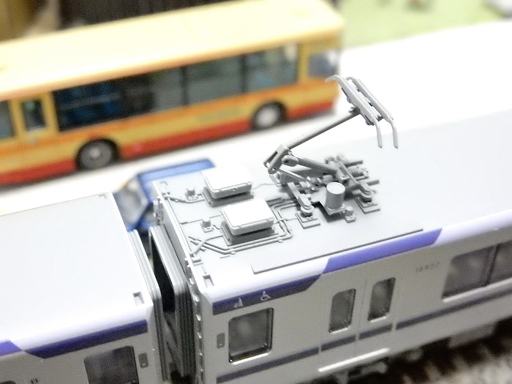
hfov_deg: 37.5
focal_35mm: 51
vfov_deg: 28.6
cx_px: 256
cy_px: 192
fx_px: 754
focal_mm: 9
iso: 3200
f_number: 4.5
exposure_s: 1/30
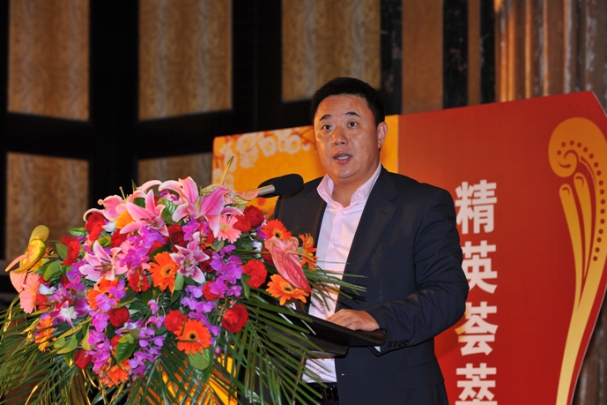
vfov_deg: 11.7
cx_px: 298
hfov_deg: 17.5
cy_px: 210
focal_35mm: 117
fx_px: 1972
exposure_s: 1/80
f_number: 5.6
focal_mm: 105
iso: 200
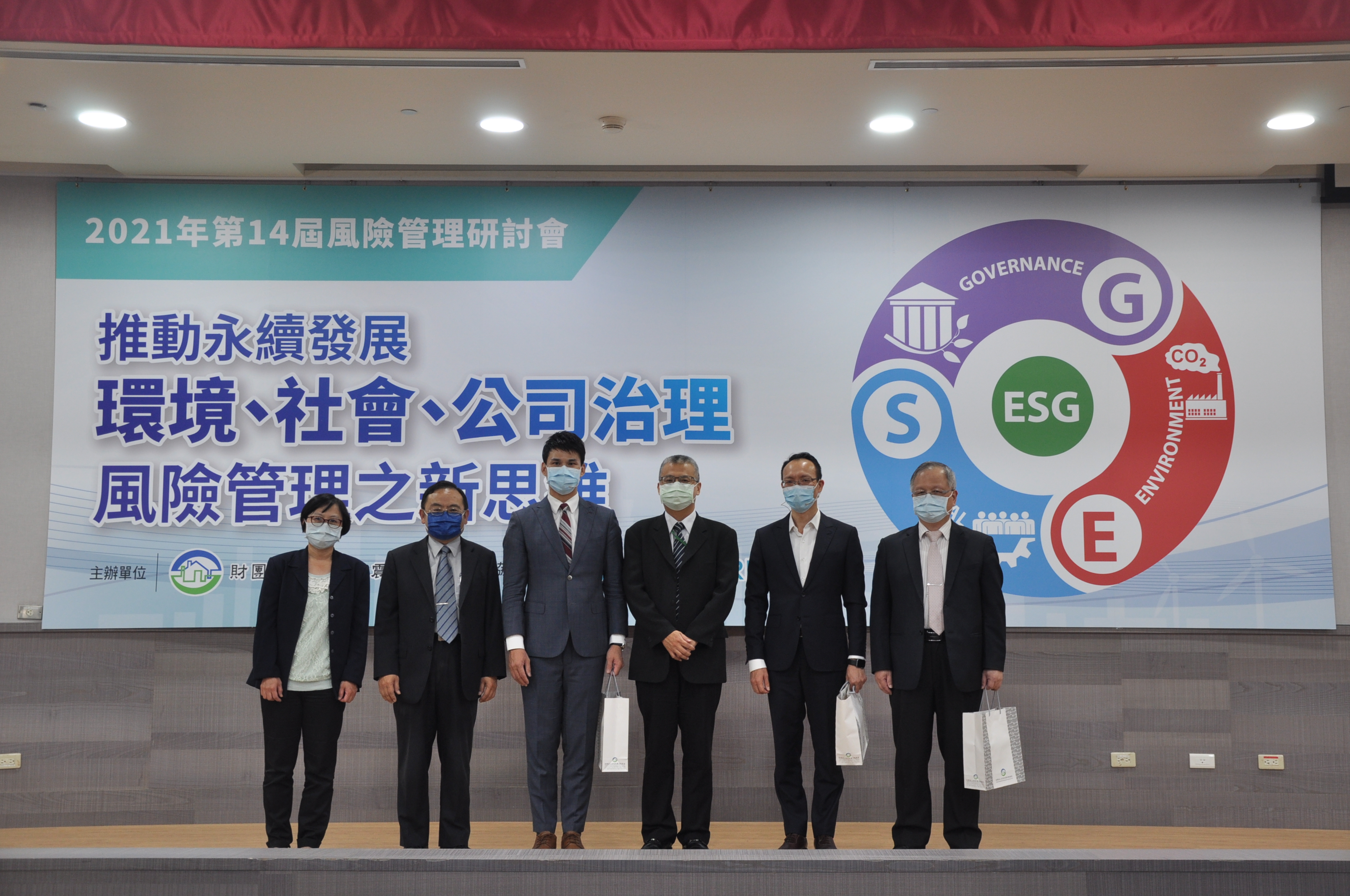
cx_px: 675
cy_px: 448
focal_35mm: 48
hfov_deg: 41.2
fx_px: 1798
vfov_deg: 28.0
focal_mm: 32
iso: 320
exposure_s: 1/30
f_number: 5.6
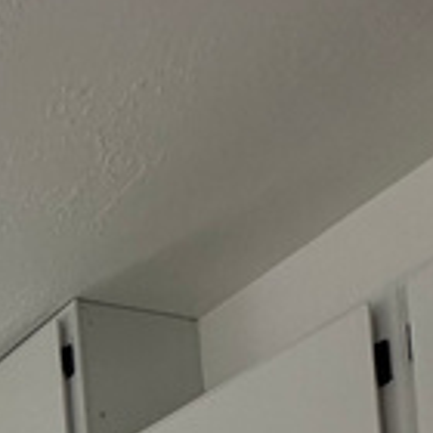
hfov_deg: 19.6
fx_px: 962
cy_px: 878
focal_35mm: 68
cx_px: -322
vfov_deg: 17.6
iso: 160
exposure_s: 1/120
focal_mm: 2.22
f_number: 2.2
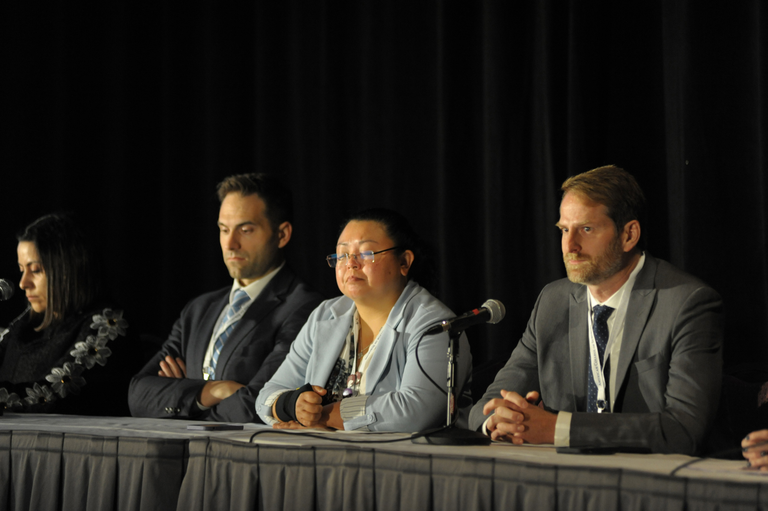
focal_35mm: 200
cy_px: 256
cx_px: 384
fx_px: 4264
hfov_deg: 10.3
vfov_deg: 6.9
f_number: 2.8
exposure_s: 1/125
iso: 2000
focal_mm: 200
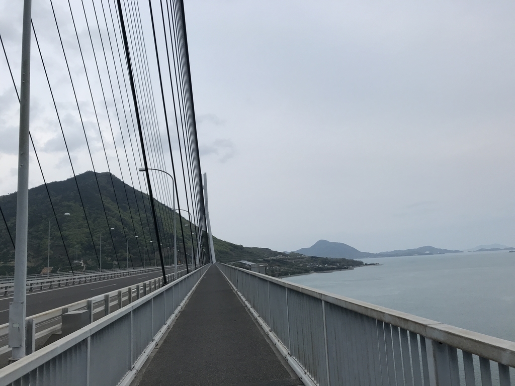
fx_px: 417
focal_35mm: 28
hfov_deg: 63.4
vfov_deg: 49.7
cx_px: 258
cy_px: 193
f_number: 1.8
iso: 20
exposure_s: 1/754
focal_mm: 3.99
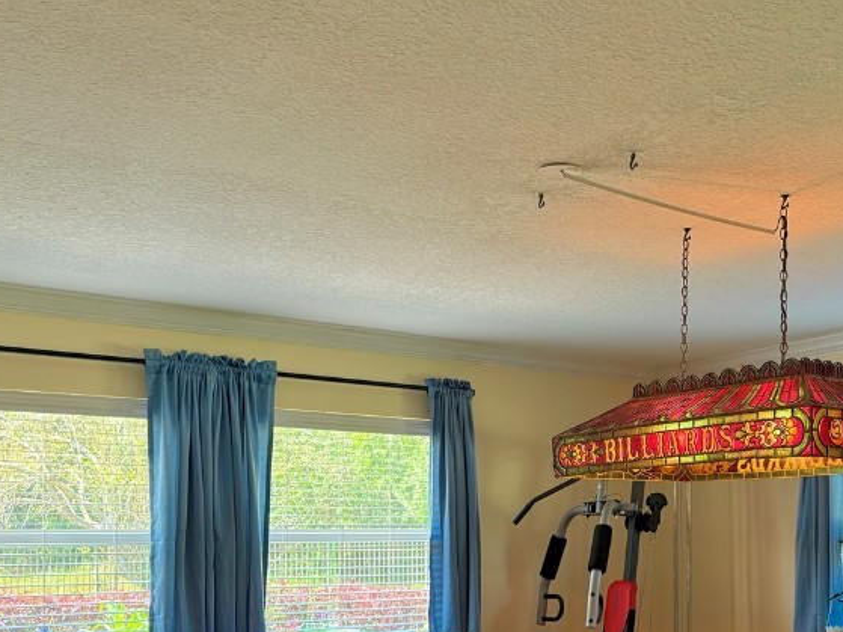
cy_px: 541
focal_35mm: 44
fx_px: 1071
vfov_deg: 31.6
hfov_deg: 42.0
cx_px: 608
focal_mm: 6.76
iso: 160
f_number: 1.78
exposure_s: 1/120
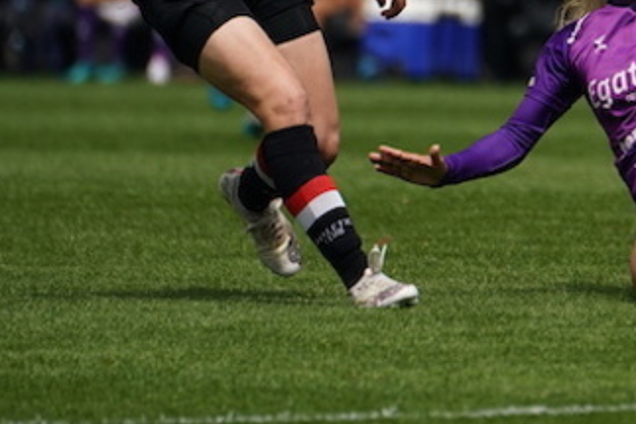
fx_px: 15891
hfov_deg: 2.3
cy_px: -31
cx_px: 530
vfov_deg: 1.5
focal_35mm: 900
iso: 320
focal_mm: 400
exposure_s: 1/2000
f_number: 5.6
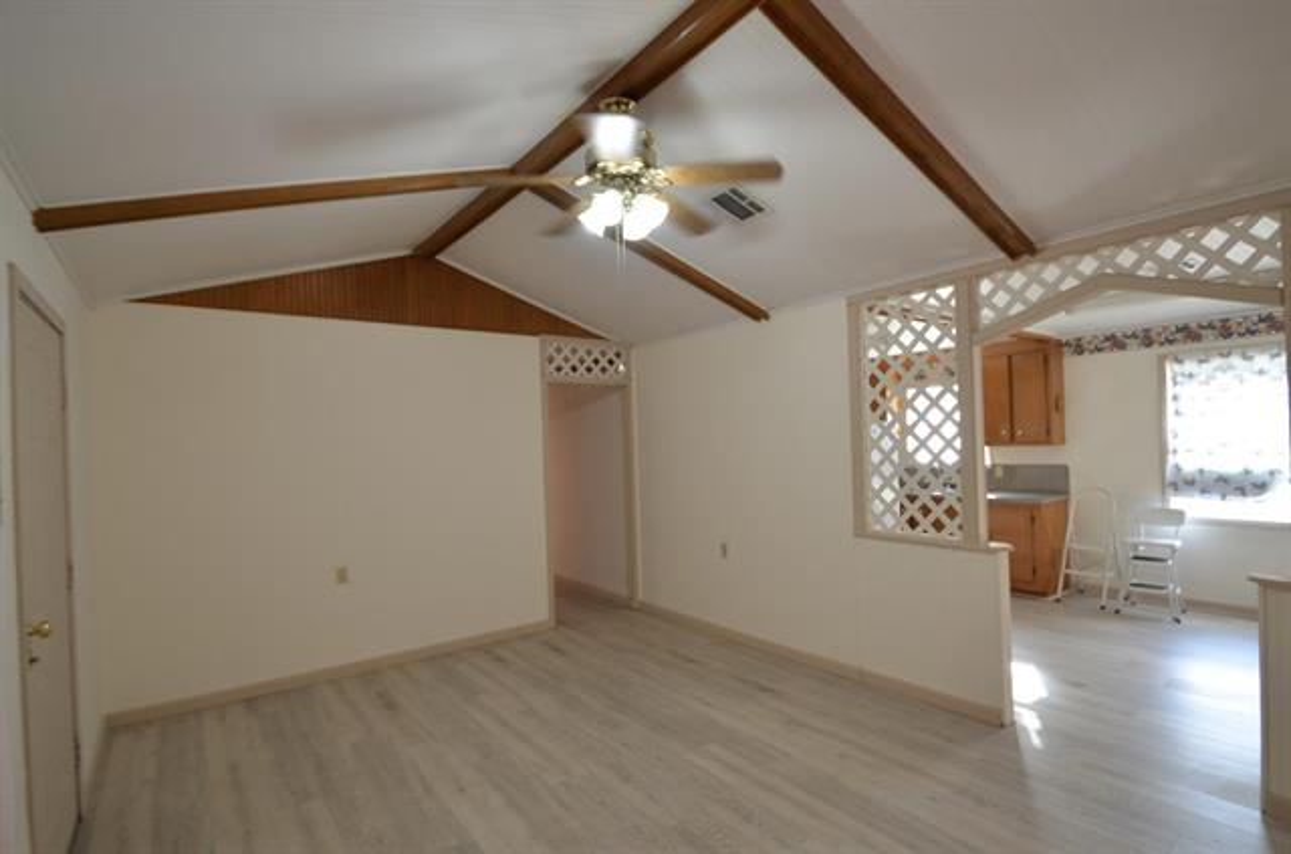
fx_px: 536
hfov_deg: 100.5
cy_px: 427
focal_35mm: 15
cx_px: 646
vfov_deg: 77.0
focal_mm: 10
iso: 400
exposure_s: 1/60
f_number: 4
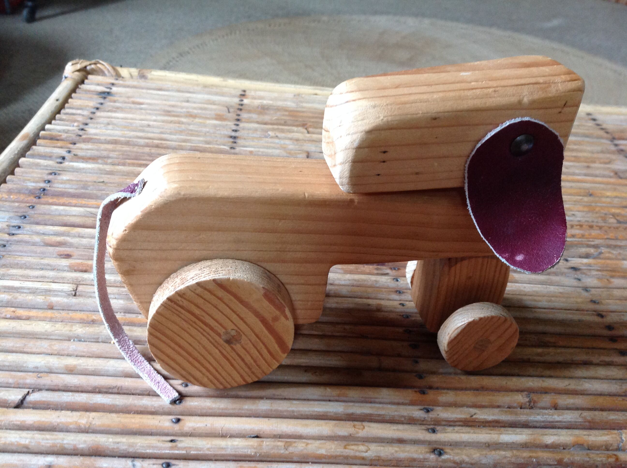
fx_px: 633
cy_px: 234
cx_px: 314
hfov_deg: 52.7
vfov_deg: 40.6
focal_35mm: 35
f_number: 2.4
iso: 200
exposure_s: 1/15
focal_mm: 4.28
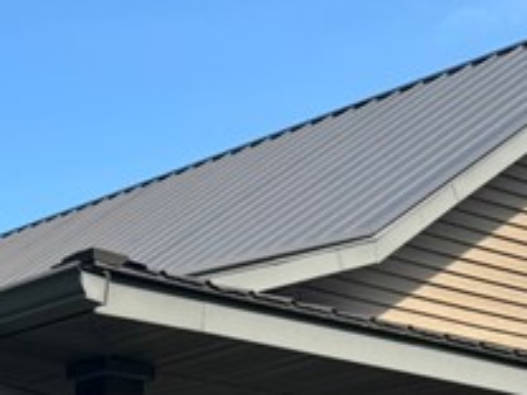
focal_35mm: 118
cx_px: -61
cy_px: 714
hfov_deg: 16.2
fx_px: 1796
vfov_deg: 11.6
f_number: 1.78
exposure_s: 1/2331
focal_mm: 6.76
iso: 80
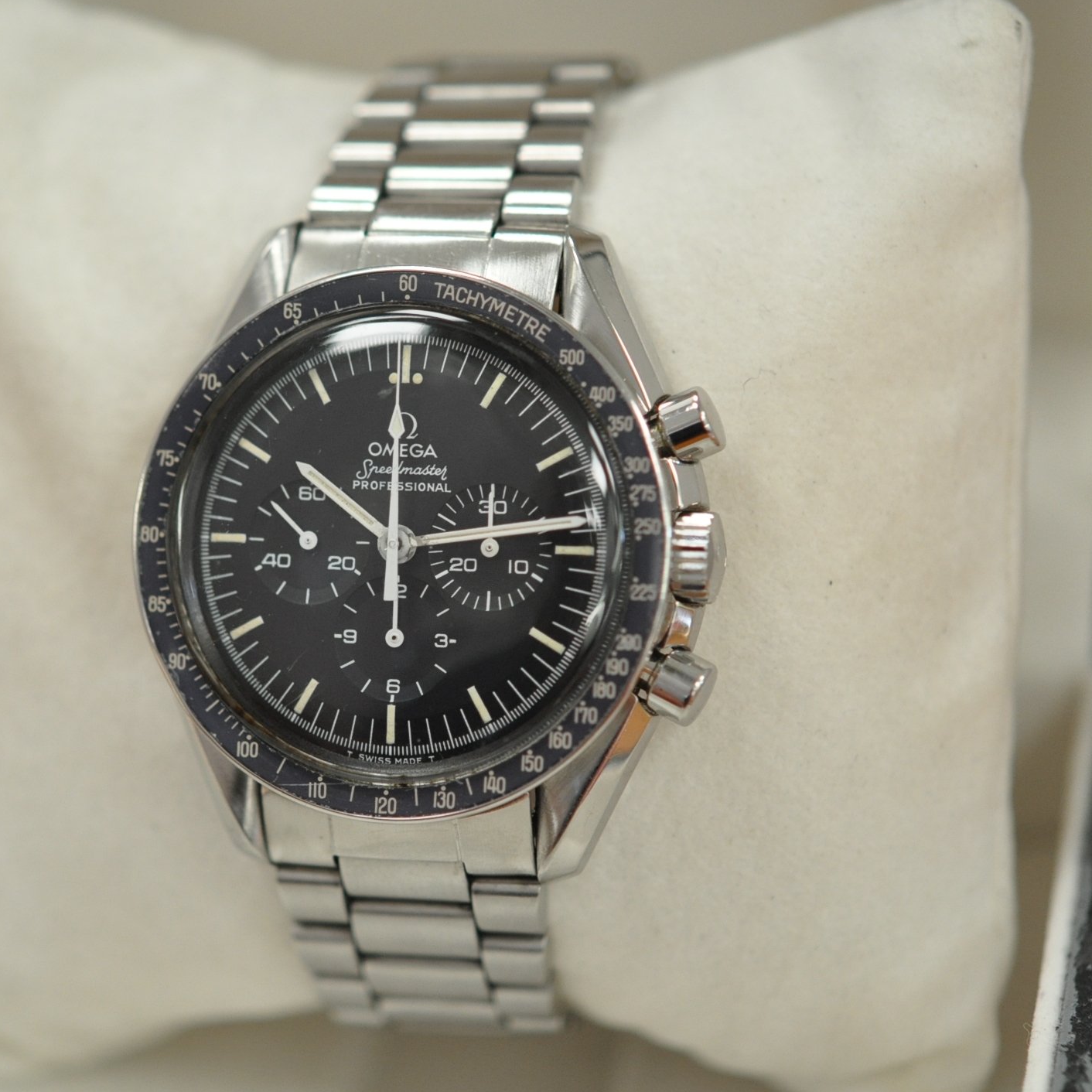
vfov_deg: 15.0
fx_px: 4140
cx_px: 418
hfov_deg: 15.0
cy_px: 543
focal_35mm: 116
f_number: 3.5
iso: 800
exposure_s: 1/200
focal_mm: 60
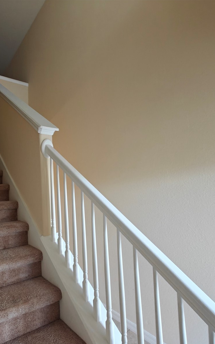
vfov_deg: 85.1
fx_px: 187
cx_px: 59
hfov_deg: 57.2
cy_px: 173
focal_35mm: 20
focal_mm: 2.62
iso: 500
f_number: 2.2
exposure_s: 1/30
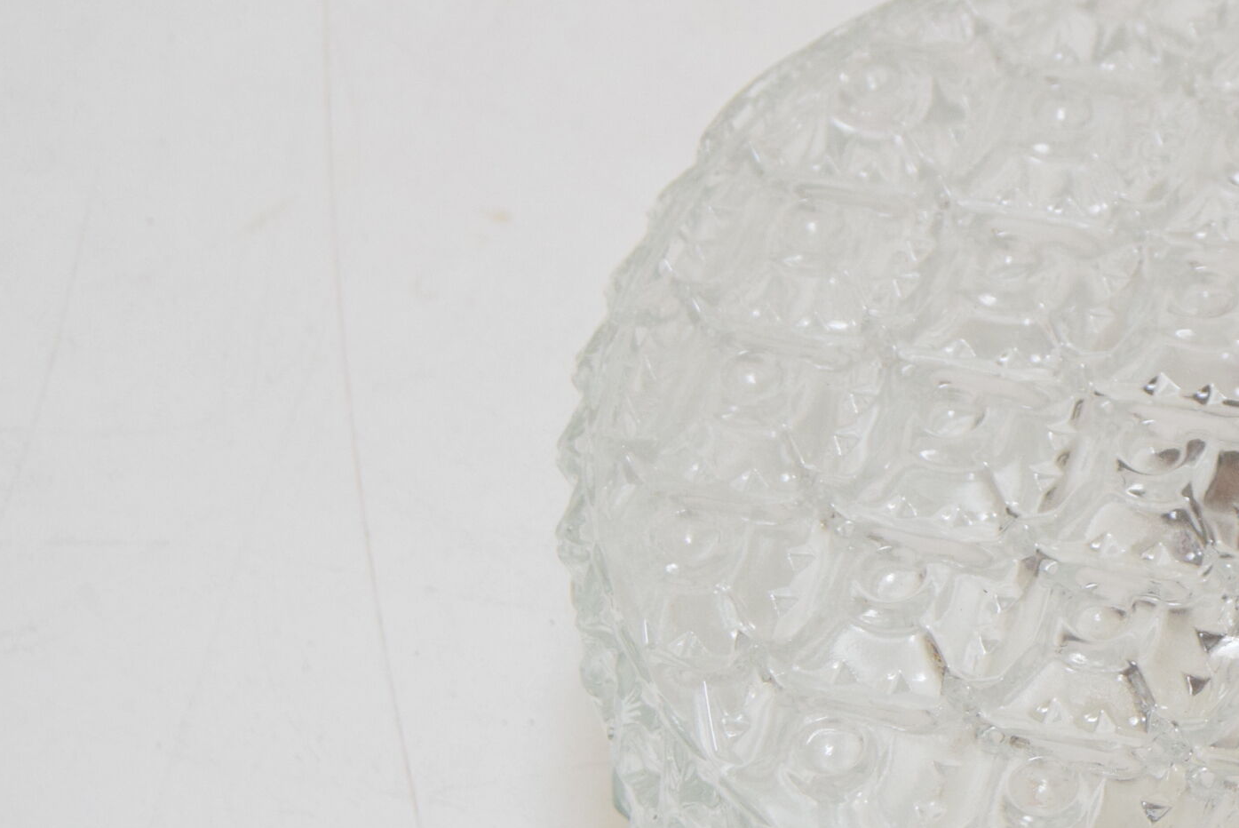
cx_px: 1267
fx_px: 5097
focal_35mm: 148
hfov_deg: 13.6
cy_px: 603
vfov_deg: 9.3
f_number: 7.1
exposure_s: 1/200
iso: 1600
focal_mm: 46
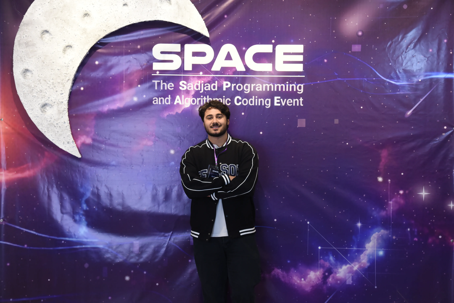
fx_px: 731
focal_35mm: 58
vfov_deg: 23.4
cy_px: 152
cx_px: 227
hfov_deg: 34.5
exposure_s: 1/100
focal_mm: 58
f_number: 6.3
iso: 1250
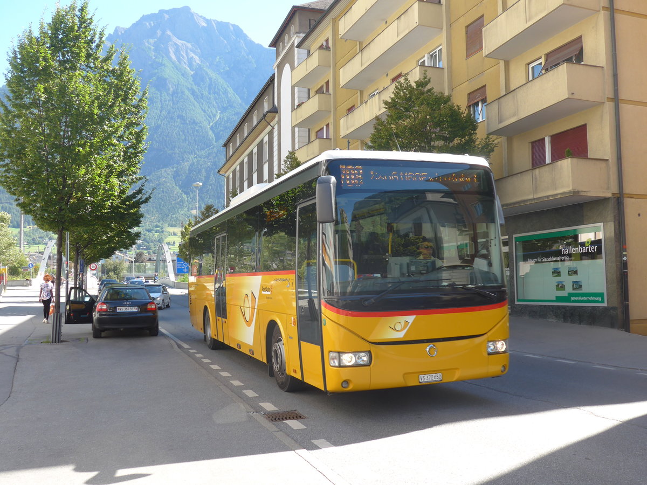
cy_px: 242
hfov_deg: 54.0
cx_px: 324
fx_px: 635
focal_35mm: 34
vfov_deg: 41.8
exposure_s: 1/250
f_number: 2.8
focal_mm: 7
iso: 80
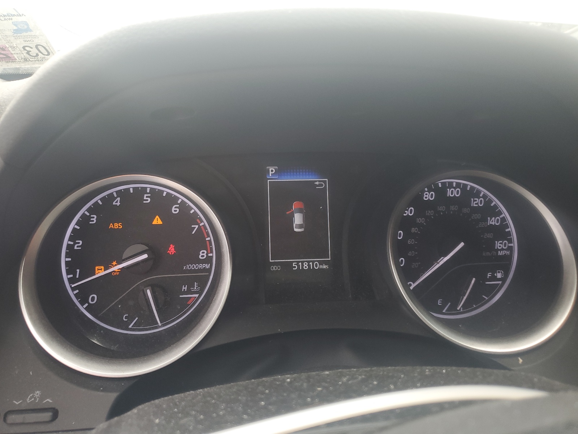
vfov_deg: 53.1
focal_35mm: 26
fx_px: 434
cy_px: 217
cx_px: 289
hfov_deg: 67.3
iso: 62
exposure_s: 1/120
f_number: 1.5
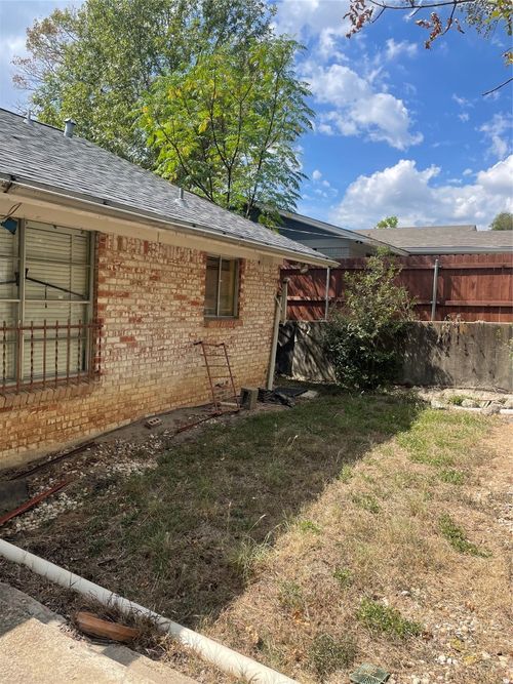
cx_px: 256
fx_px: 514
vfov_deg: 67.3
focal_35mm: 26
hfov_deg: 53.0
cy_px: 342
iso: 32
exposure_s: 1/2353
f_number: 1.6
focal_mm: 4.2
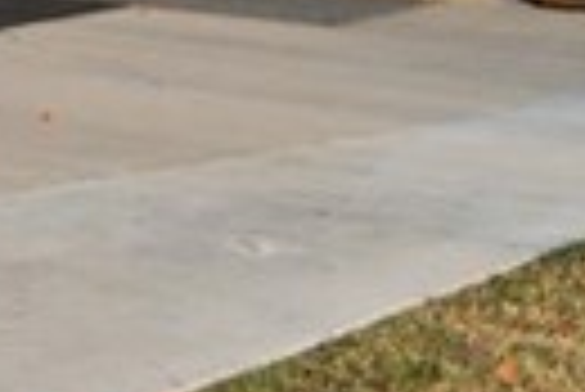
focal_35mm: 189
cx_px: -778
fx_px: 3075
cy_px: -448
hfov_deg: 9.7
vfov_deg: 7.0
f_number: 6.3
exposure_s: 1/60
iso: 100
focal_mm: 24
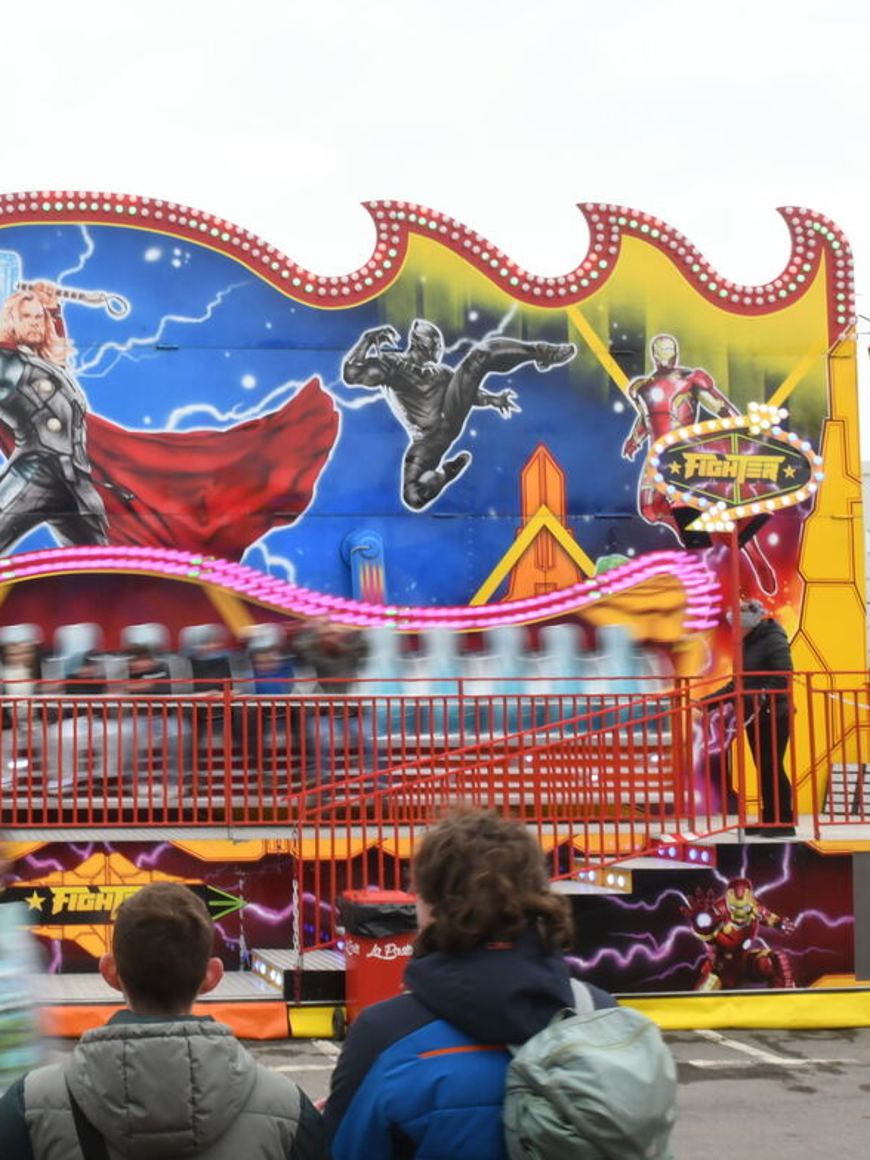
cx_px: 62
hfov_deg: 26.5
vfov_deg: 36.2
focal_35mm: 53
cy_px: 574
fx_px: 1776
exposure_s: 1/13
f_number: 22
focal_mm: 24
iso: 500
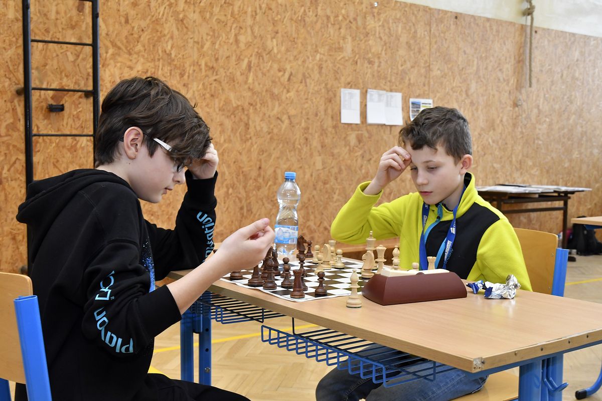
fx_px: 702
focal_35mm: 42
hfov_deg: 46.4
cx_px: 301
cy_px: 200
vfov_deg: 31.9
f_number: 6.3
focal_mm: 28
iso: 2000
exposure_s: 1/160
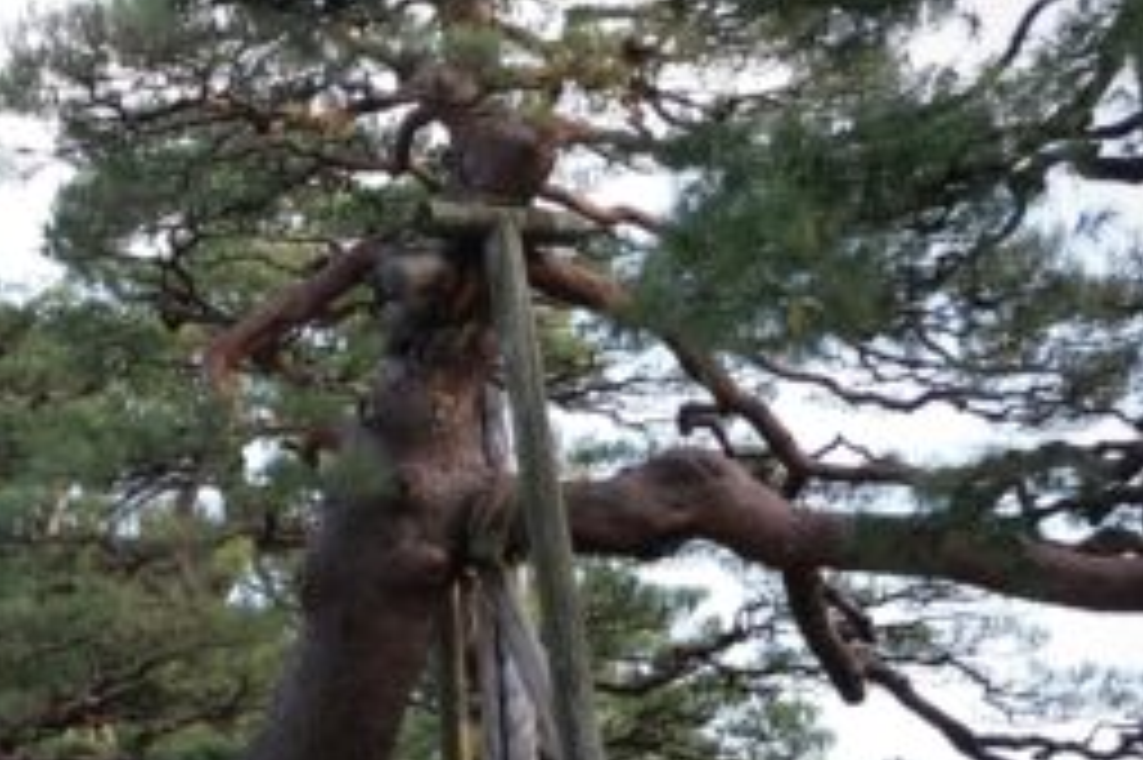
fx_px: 3712
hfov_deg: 16.5
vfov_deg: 11.4
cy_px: 956
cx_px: -364
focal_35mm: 117
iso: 160
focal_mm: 19.6
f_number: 2.8
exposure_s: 1/120
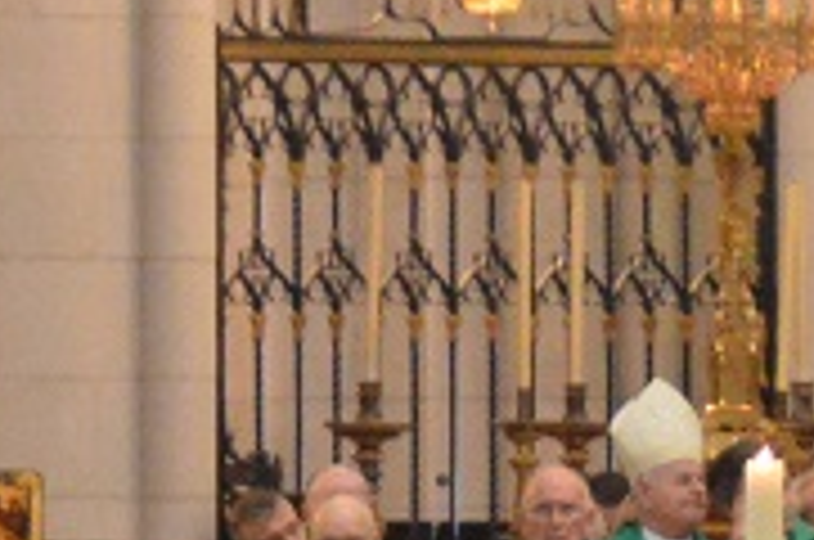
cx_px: 1713
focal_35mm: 1067
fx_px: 24083
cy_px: 544
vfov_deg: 1.3
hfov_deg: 1.9
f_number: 5.3
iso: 3200
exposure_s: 1/50
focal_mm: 92
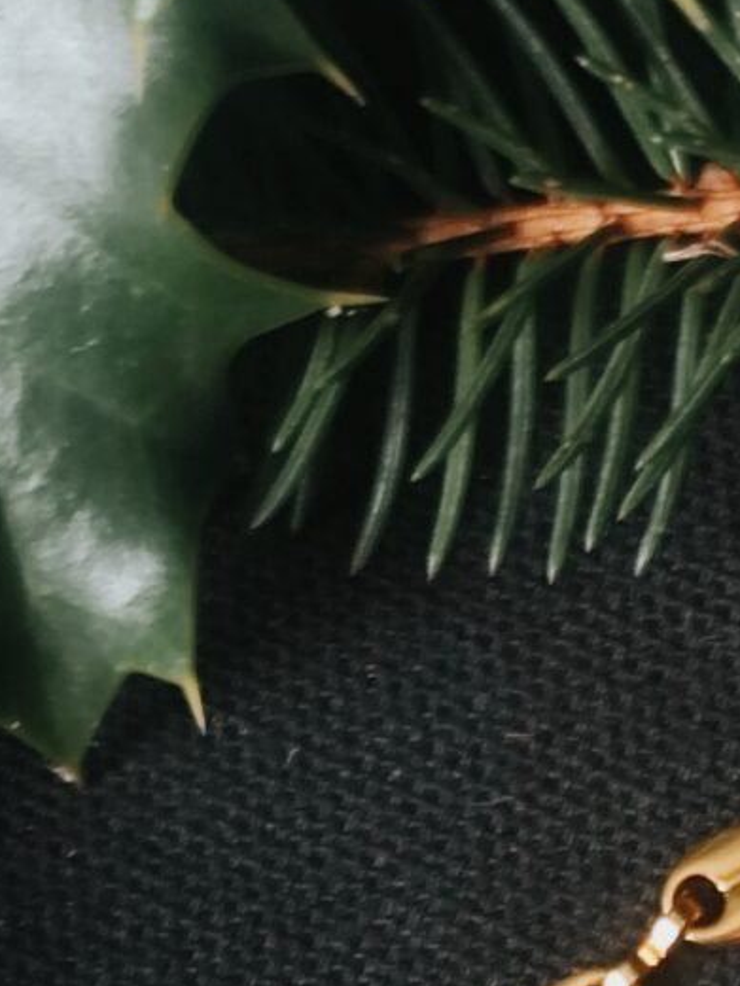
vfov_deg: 8.6
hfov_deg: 6.5
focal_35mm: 226
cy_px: 1463
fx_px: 6439
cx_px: 925
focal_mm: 6.19
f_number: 1.65
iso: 250
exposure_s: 1/25
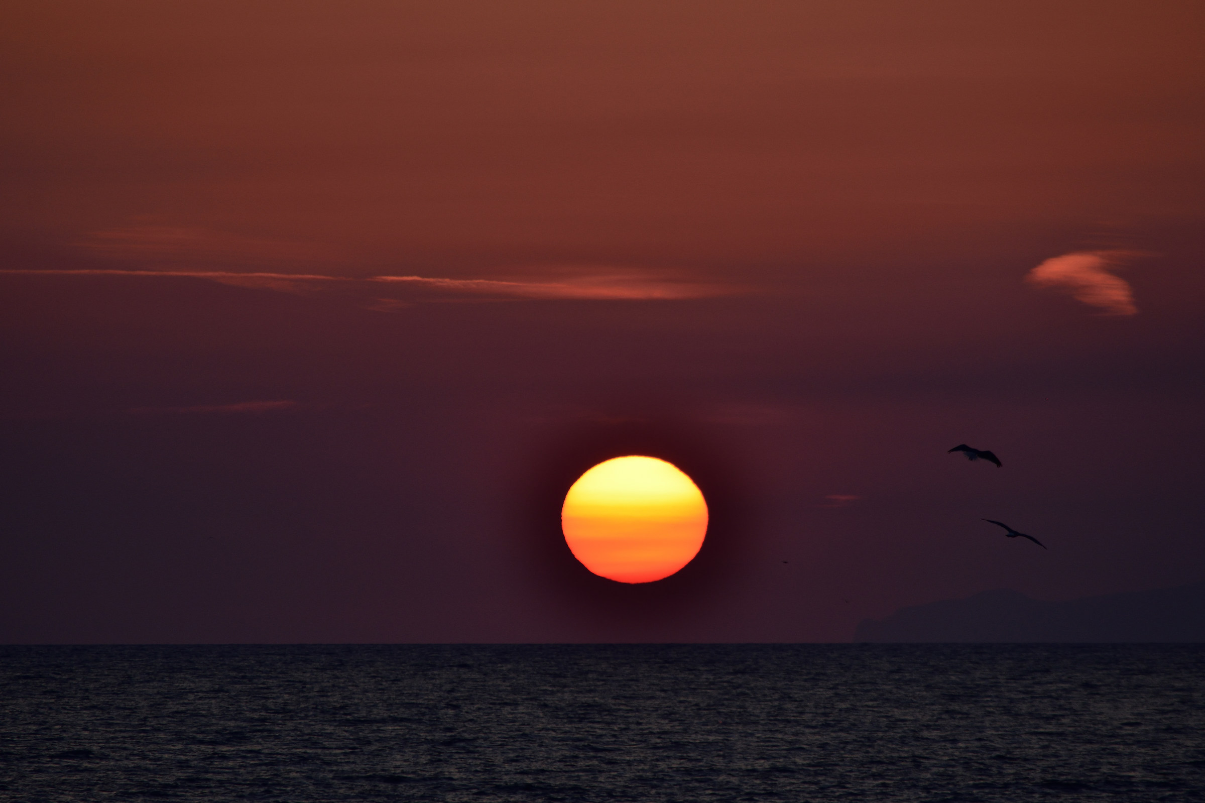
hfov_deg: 4.6
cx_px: 602
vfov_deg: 3.1
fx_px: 15058
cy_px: 402
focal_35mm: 450
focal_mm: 300
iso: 200
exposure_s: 1/640
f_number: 8
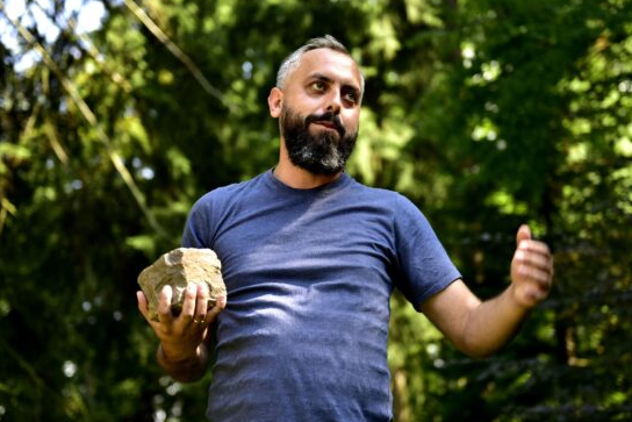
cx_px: 345
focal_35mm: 64
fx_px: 1124
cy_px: 202
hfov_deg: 31.4
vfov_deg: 21.3
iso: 100
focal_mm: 58
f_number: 2.8
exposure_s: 1/200
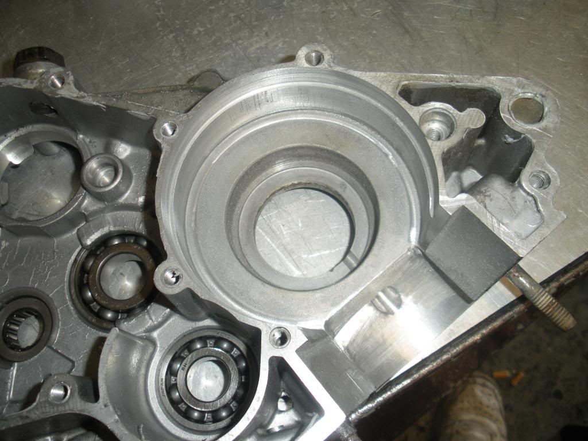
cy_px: 220
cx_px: 294
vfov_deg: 39.7
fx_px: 612
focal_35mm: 36
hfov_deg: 51.4
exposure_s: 1/30
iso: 64
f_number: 3.5
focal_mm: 6.3
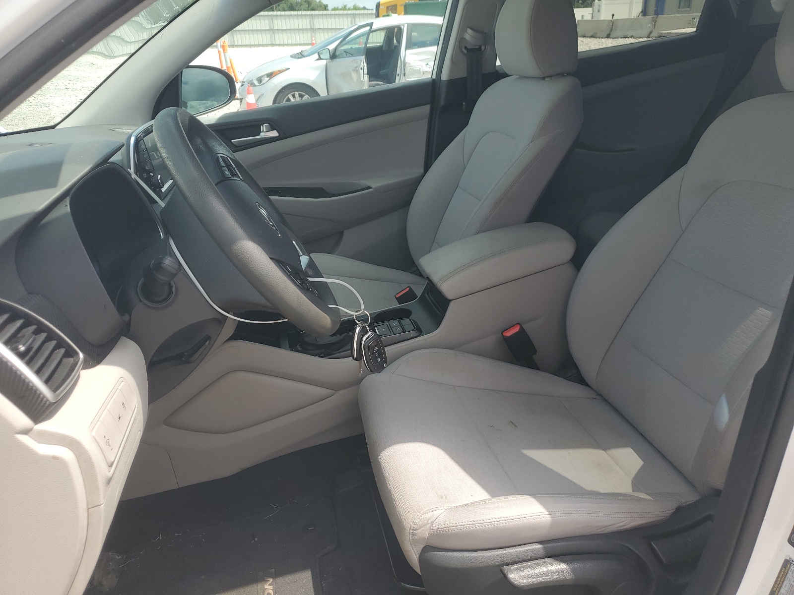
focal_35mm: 26
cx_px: 397
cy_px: 298
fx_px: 596
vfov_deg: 53.1
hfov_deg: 67.3
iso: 50
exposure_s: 1/1250
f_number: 1.5
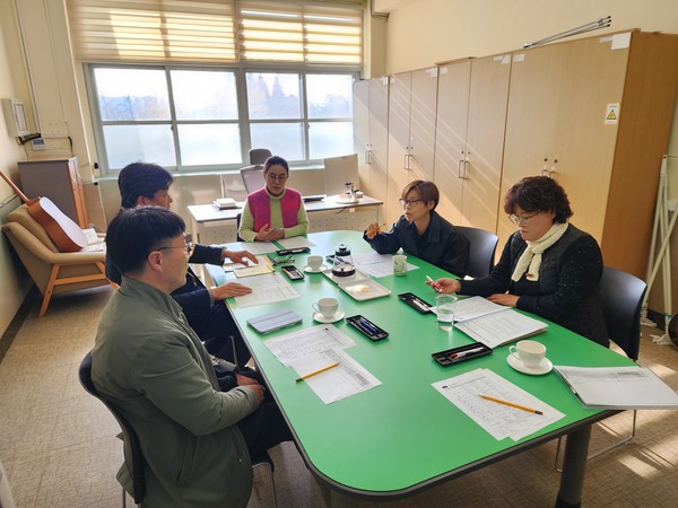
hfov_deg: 73.9
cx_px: 339
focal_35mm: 23
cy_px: 254
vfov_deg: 58.9
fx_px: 450
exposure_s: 1/120
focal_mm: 6.4
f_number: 1.8
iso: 40
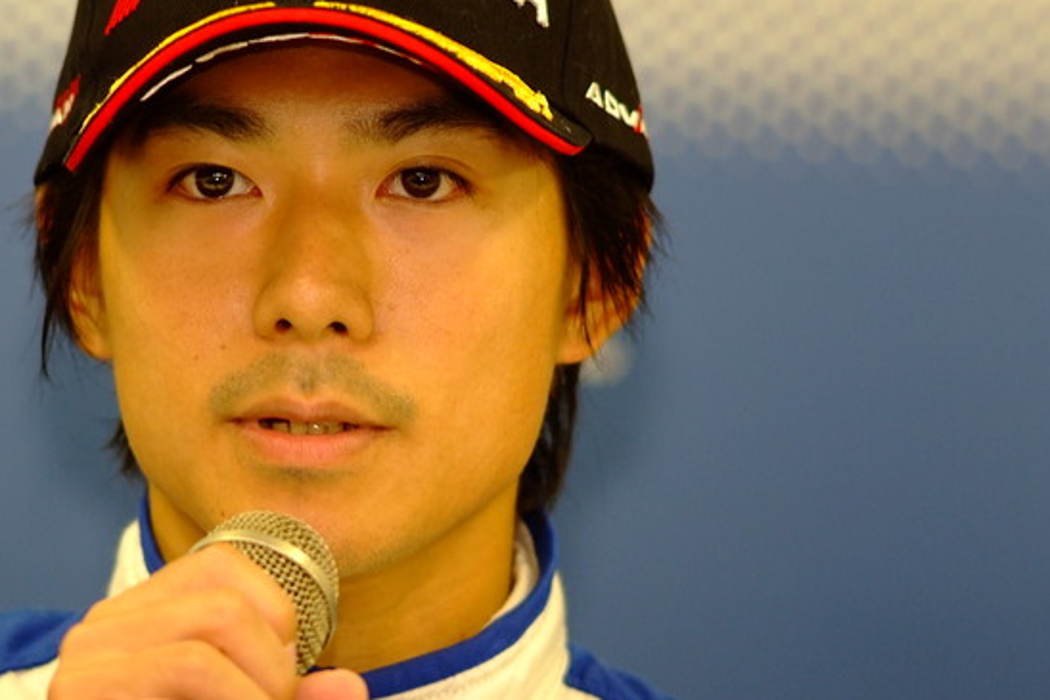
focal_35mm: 355
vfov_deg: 3.9
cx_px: 385
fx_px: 10350
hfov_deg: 5.8
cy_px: 282
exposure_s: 1/125
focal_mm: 180
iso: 800
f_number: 2.8
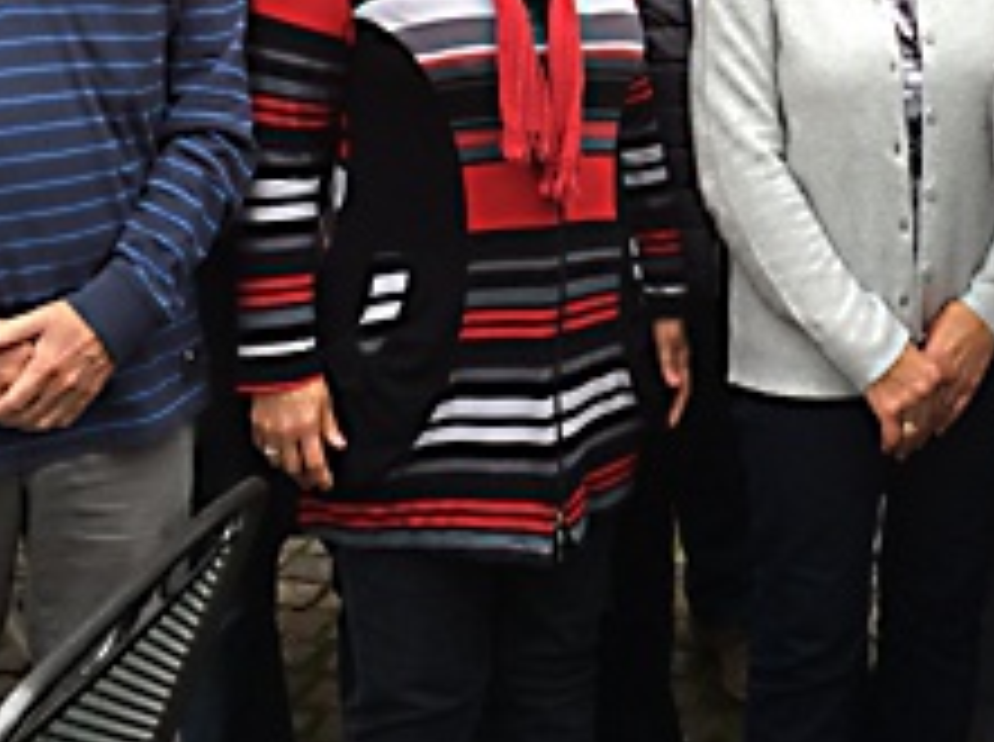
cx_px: 832
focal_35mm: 71
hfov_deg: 26.8
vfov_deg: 19.5
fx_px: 2035
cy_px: -146
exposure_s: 1/33
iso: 32
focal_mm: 4.15
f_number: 2.2
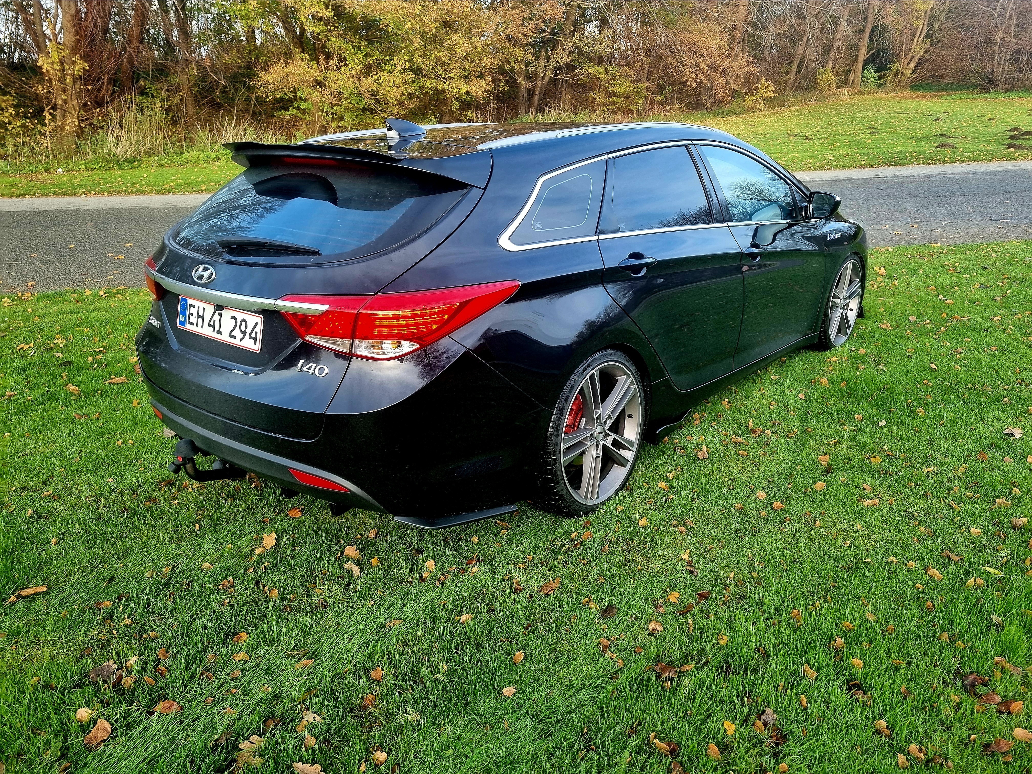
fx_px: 775
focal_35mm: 26
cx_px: 516
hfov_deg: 67.3
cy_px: 387
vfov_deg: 53.1
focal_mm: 5.4
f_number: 1.8
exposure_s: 1/185
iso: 50
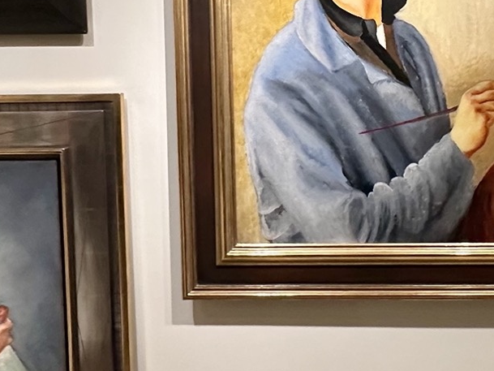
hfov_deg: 40.1
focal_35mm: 46
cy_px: 126
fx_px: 657
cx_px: 367
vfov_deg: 31.3
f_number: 2.2
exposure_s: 1/50
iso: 400
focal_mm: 2.22
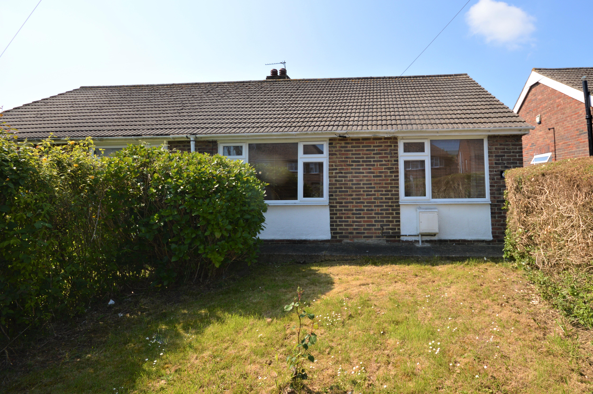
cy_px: 162
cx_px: 354
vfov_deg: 66.8
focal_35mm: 18
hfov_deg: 89.0
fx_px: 296
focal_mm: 10
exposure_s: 1/200
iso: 100
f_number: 7.1
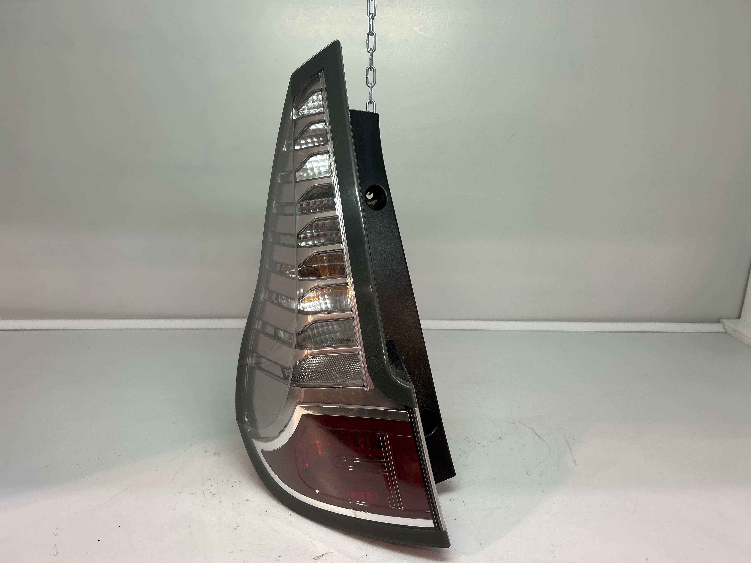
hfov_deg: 67.3
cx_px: 376
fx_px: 564
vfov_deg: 53.1
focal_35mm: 26
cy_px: 282
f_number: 1.5
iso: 64
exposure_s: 1/100
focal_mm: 5.7
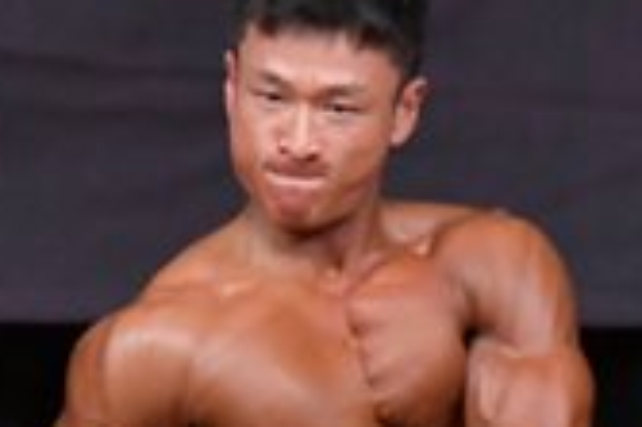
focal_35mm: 1390
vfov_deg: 1.0
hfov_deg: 1.5
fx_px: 24764
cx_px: 294
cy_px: 735
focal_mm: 200
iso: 4000
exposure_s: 1/400
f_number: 5.6
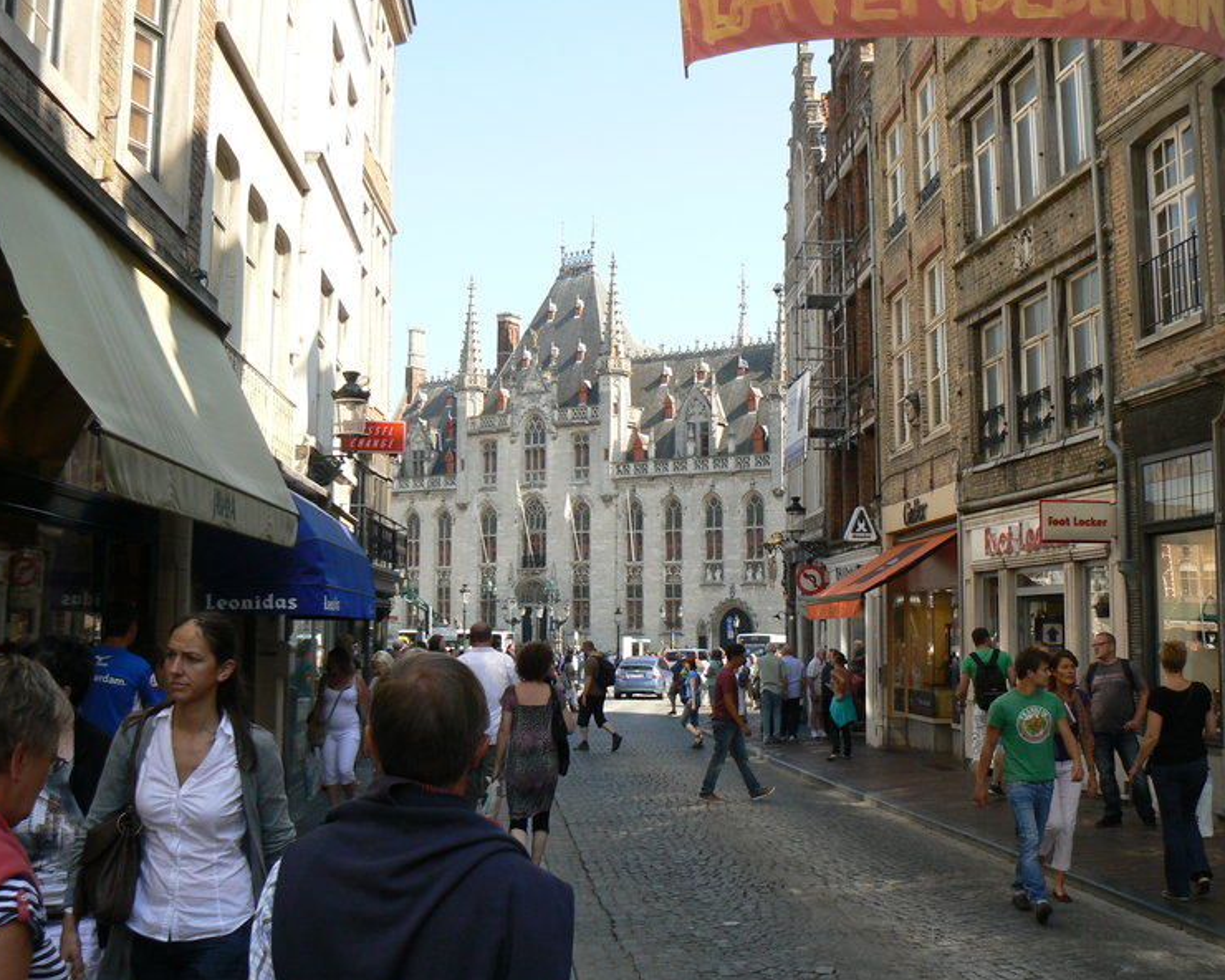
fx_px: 1378
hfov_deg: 47.9
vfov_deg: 39.2
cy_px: 487
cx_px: 617
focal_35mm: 38
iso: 100
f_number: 3.6
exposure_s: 1/800
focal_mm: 6
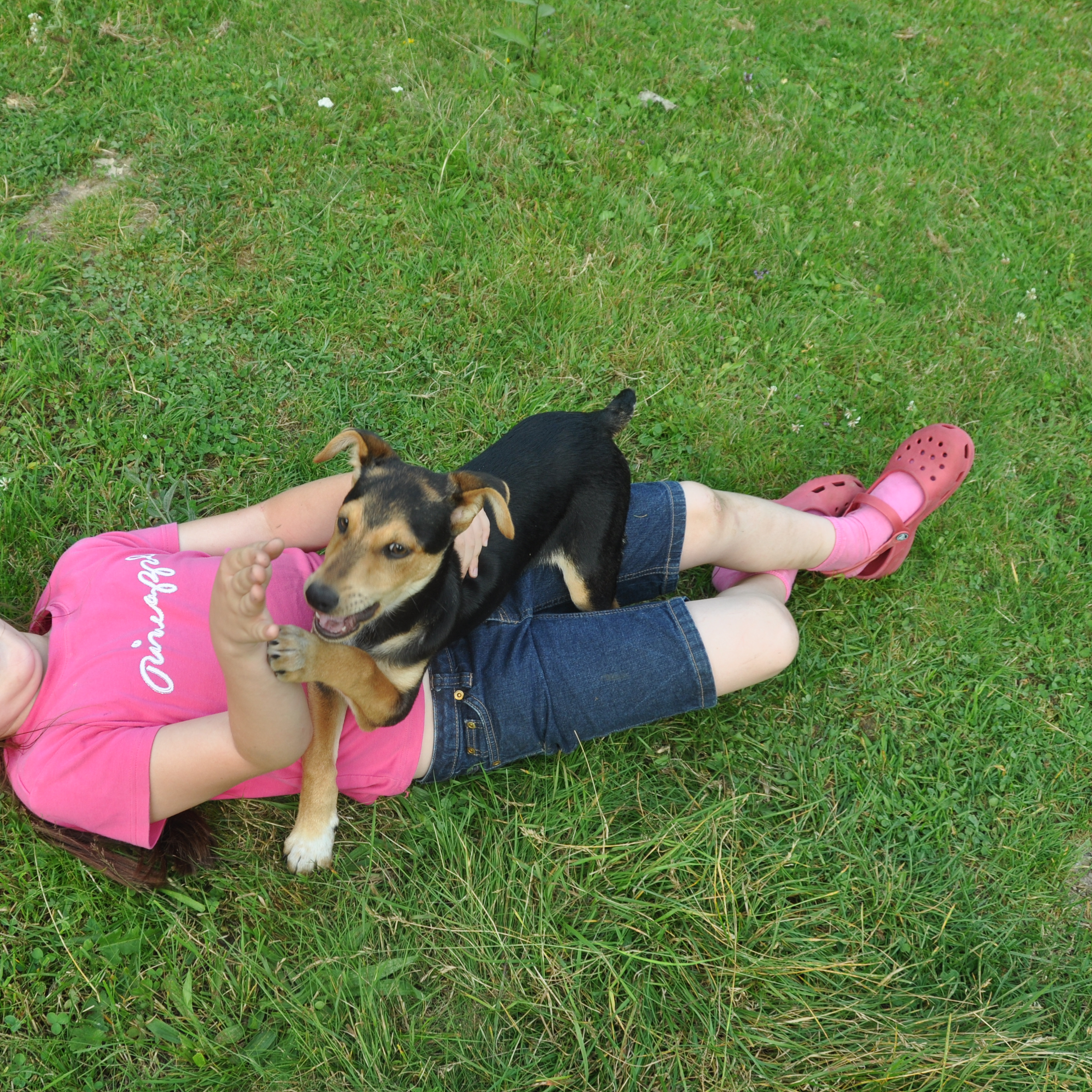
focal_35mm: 35
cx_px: 396
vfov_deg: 47.2
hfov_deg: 46.7
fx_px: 1249
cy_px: 541
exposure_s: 1/125
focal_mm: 18
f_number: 5.6
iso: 250
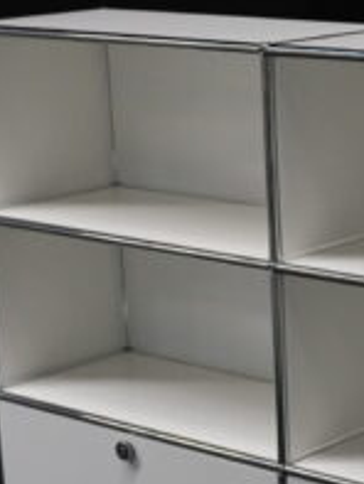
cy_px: 405
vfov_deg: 16.3
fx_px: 1681
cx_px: 453
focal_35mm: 120
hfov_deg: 12.1
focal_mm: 41
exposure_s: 1/160
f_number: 4
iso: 3200
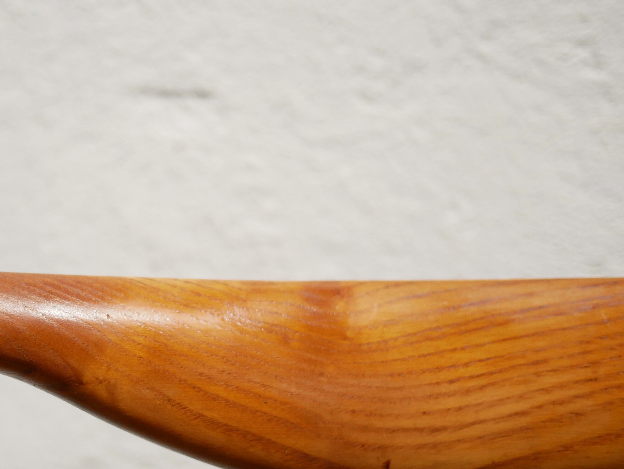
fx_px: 1100
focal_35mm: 61
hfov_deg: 31.1
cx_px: 155
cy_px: 328
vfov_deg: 23.9
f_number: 1.7
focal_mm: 20
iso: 400
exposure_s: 1/60
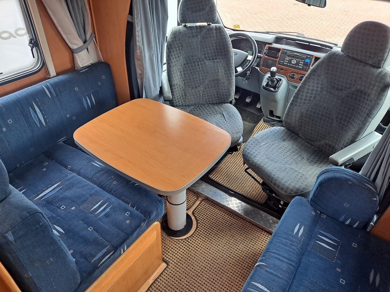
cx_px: 195
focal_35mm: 25
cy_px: 146
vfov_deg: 54.9
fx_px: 282
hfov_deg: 69.4
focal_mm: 4.6
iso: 100
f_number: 2
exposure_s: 1/50
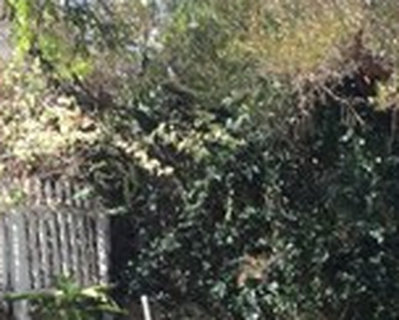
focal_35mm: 119
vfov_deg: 11.8
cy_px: 619
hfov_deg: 16.1
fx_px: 1407
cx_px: 297
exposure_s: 1/278
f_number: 2.2
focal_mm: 4.15
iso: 32
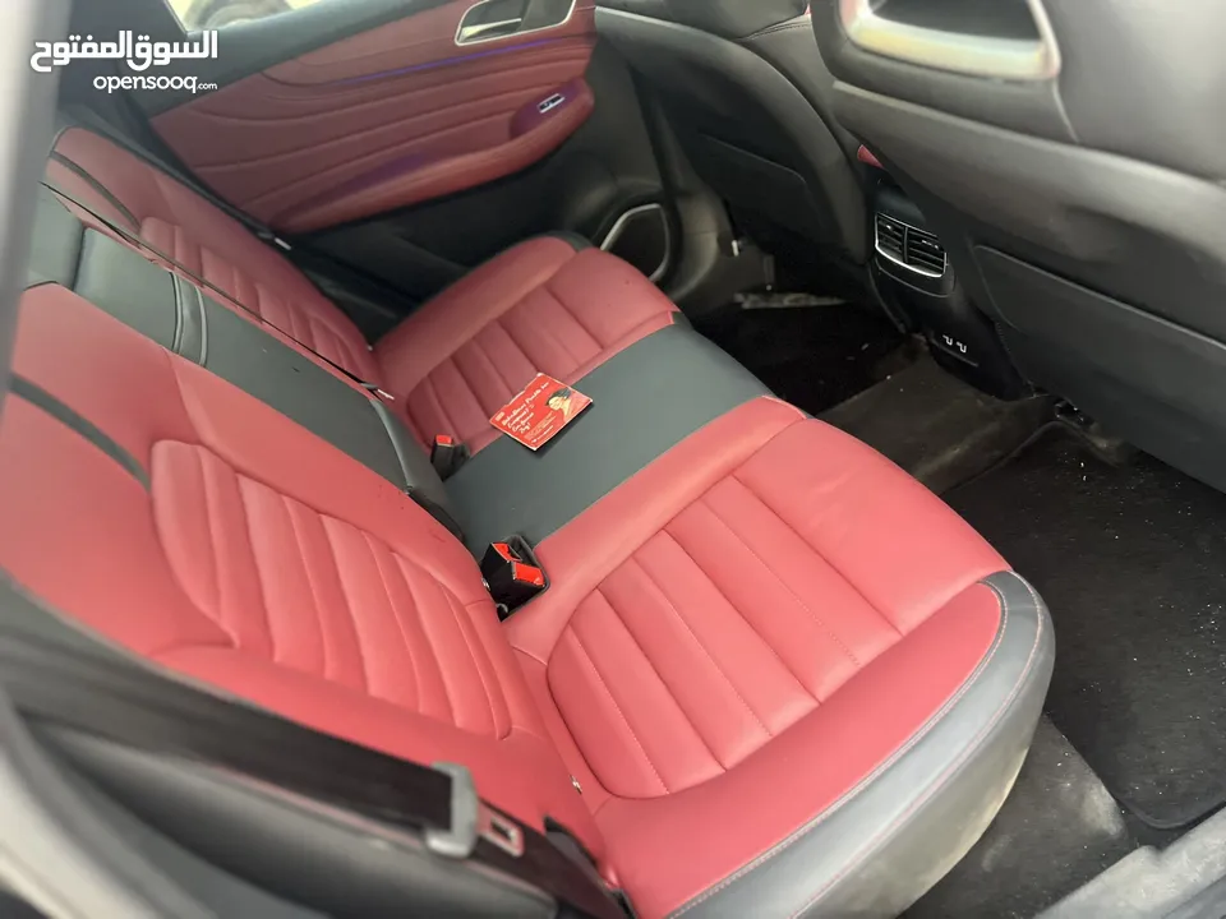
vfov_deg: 53.1
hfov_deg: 67.3
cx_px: 613
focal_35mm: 26
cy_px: 460
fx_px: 921
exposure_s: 1/60
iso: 500
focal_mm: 5.7
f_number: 1.5
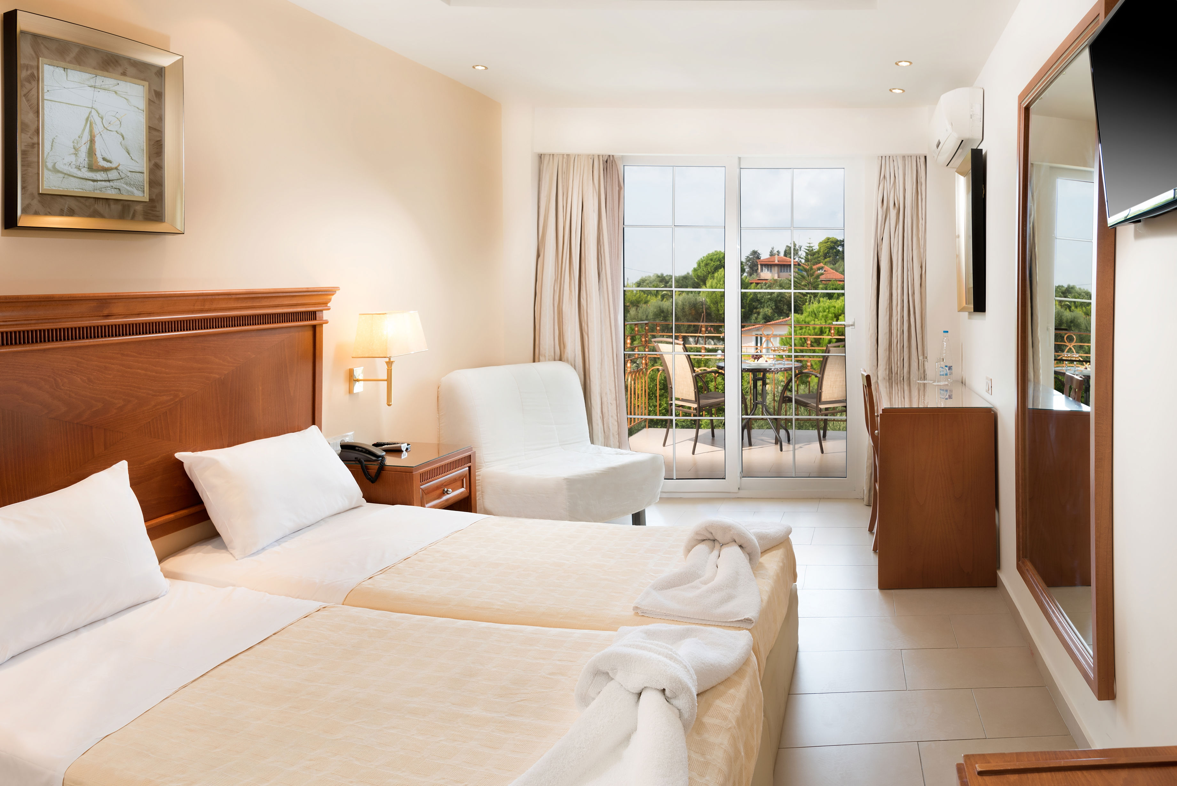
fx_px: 523
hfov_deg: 96.7
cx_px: 588
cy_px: 393
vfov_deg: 73.8
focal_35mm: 16
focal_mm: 16
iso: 125
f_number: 8
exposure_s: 1/25
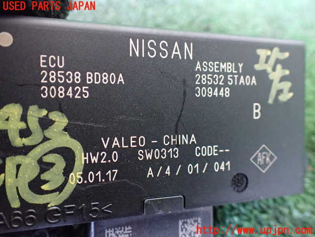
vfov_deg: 46.8
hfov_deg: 60.0
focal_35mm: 30
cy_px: 118
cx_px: 158
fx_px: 273
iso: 1000
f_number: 2.3
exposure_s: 1/30
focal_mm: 5.4
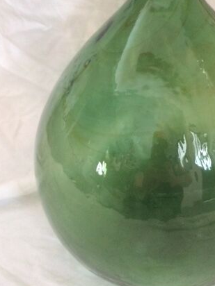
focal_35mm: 45
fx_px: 373
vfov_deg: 41.5
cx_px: 164
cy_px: 93
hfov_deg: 31.6
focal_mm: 4.15
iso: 320
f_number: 2.2
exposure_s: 1/17
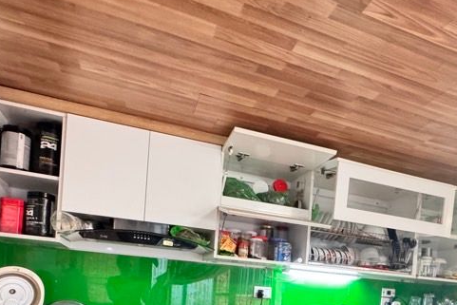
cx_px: 297
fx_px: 394
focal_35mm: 31
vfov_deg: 38.1
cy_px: 299
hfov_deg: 59.1
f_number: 2.2
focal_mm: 2.22
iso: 1000
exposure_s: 1/50
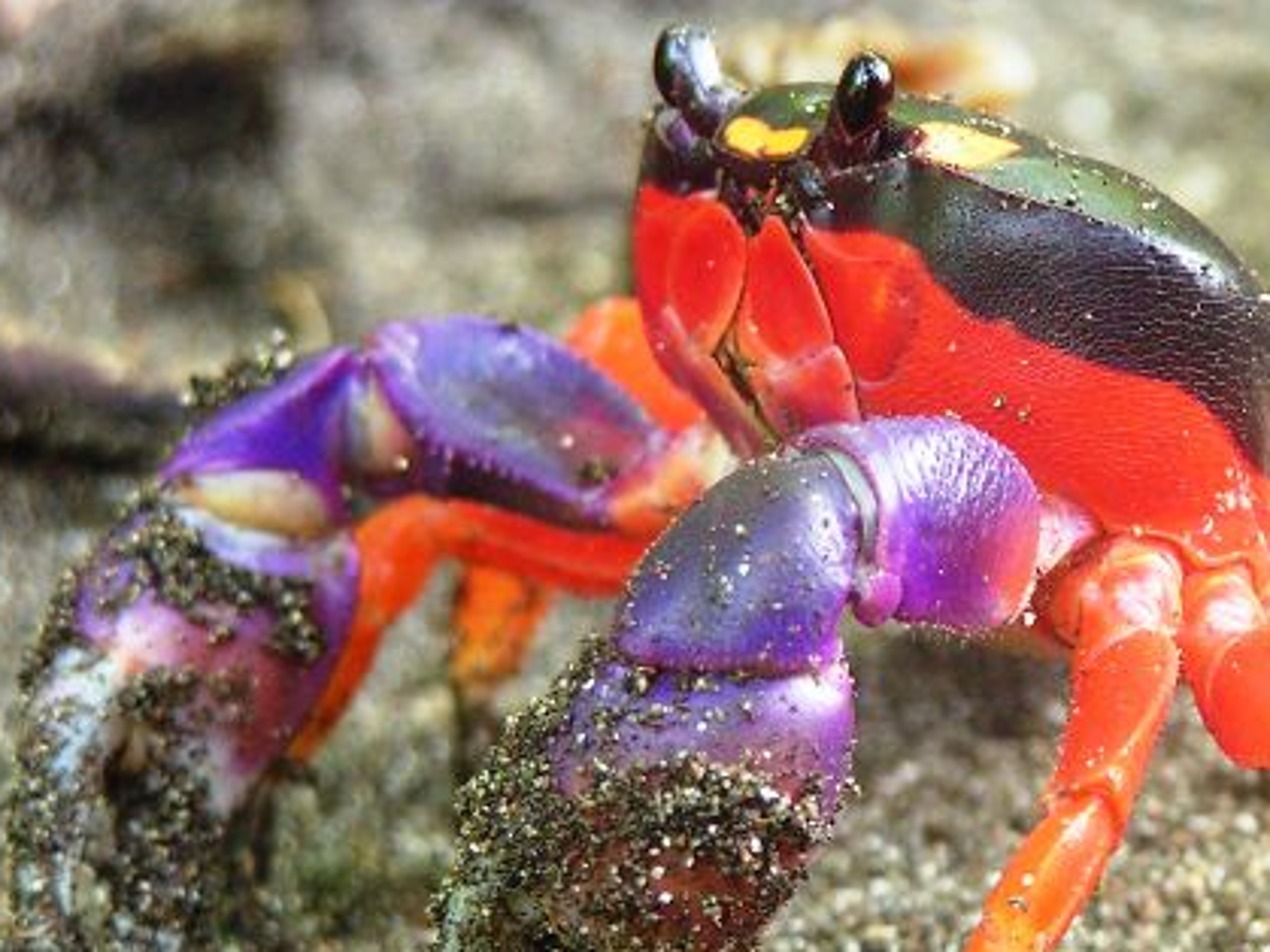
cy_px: 499
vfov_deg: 5.3
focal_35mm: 281
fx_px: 10306
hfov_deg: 7.0
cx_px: 927
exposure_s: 1/50
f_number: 3.2
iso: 200
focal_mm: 27.9
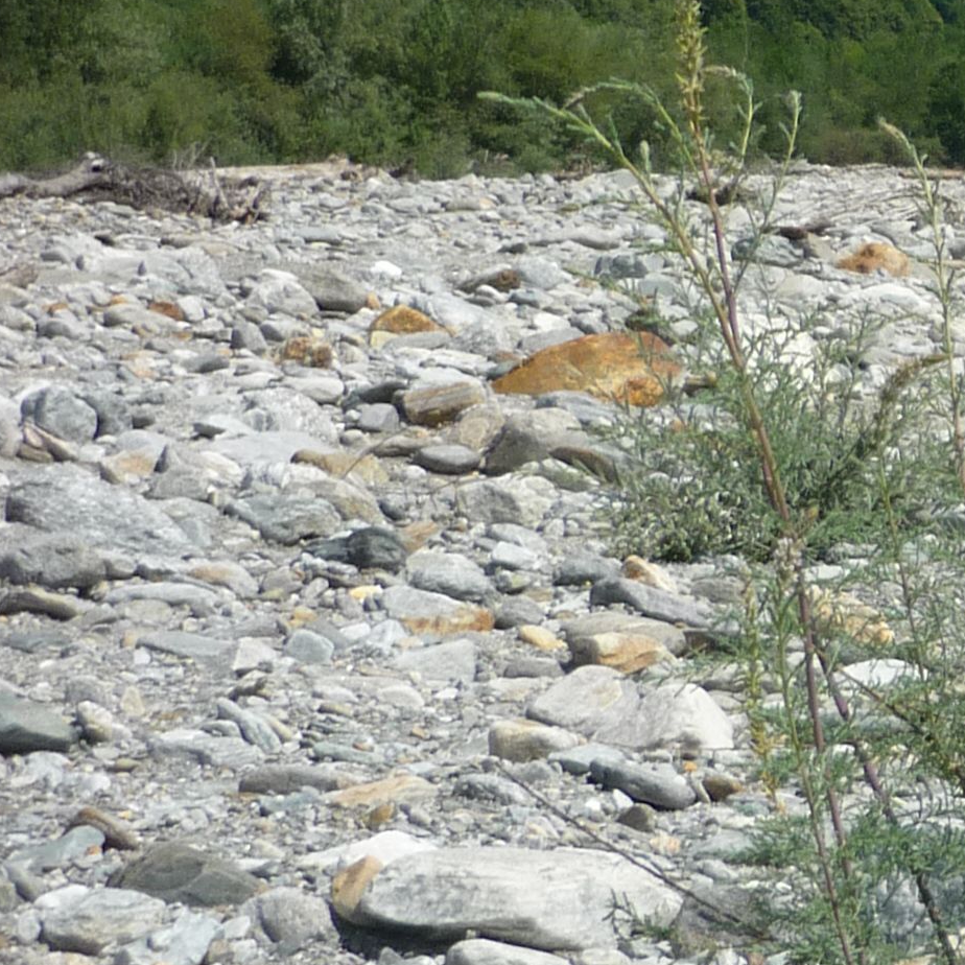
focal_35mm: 103
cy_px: 362
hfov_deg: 15.0
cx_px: 1649
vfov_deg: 16.9
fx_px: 3249
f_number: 8
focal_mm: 5.5
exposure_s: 1/250
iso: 100
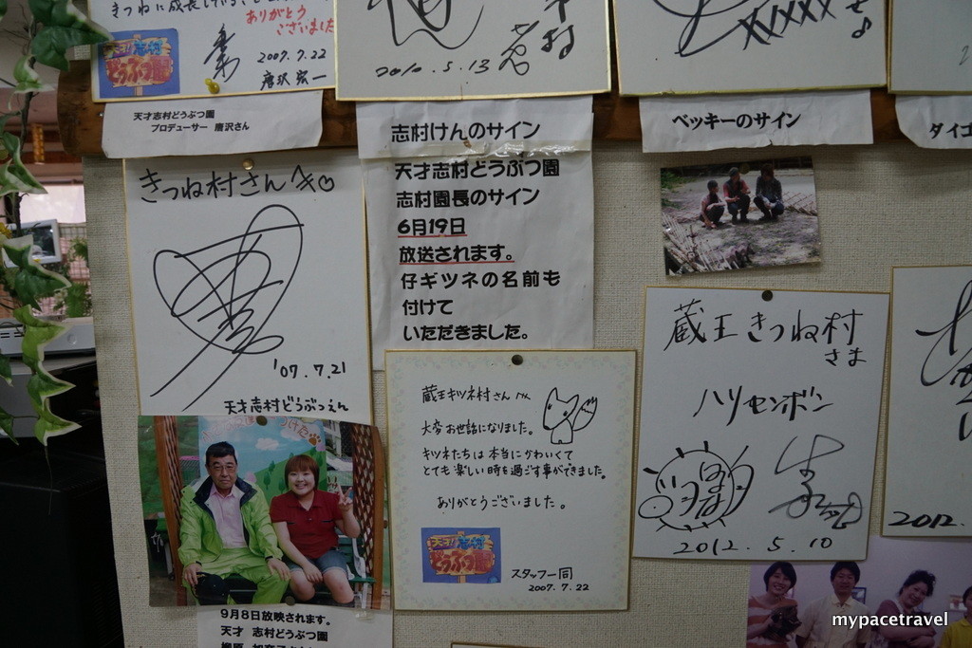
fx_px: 648
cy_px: 324
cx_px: 486
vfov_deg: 53.1
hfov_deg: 73.7
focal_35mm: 24
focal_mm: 16
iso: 500
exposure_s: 1/60
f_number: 5
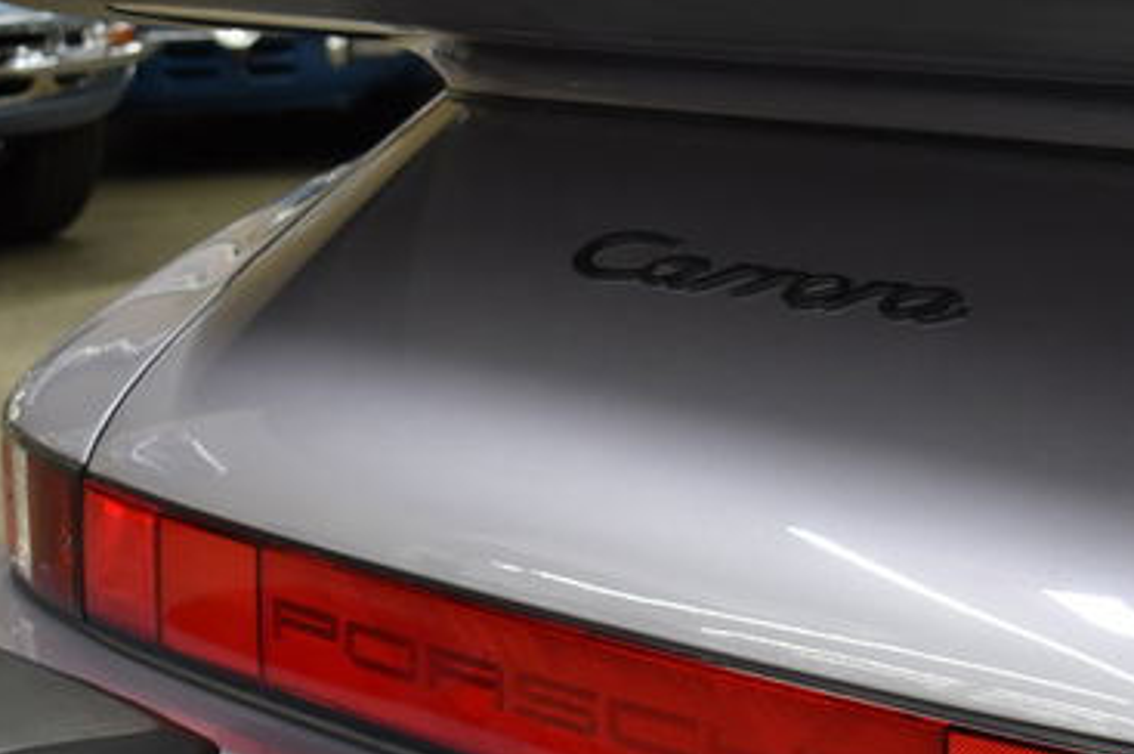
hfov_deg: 22.7
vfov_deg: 15.5
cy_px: 272
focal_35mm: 88
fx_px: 2769
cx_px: 973
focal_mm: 28
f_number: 4.2
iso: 640
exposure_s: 1/50
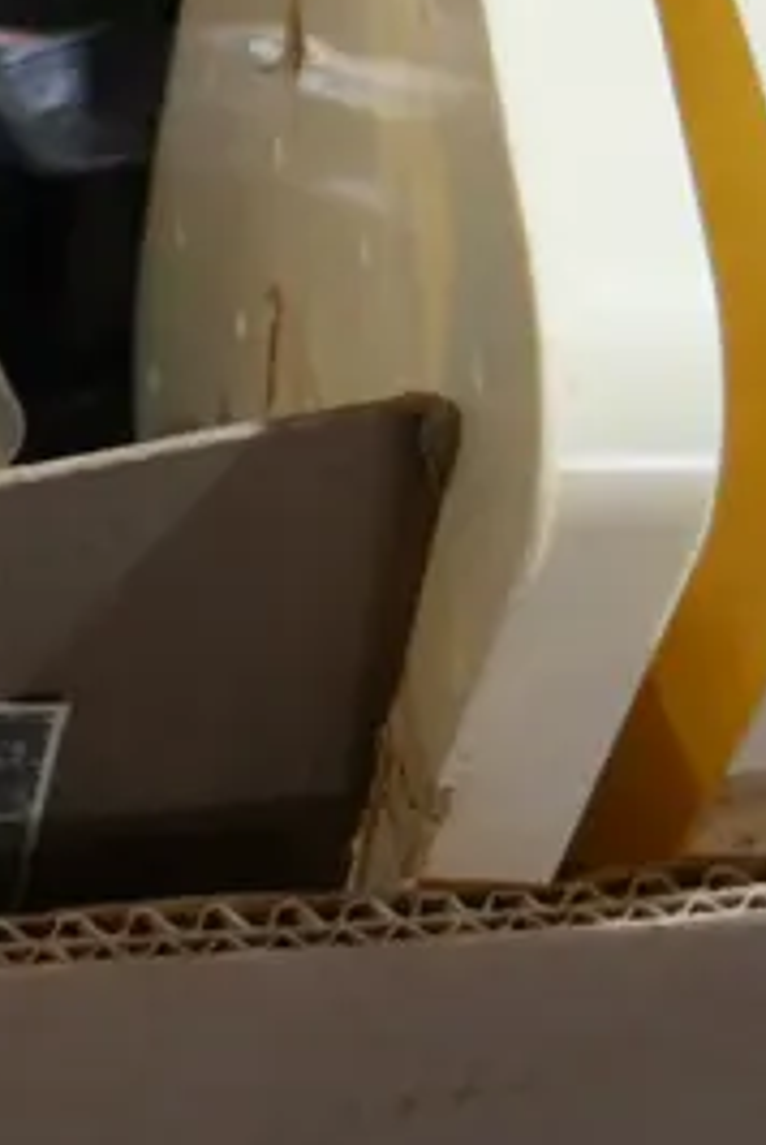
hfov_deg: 9.5
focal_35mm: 120
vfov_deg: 16.7
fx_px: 3820
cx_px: -1386
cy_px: 19
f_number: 3.6
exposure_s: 1/60
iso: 320
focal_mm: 15
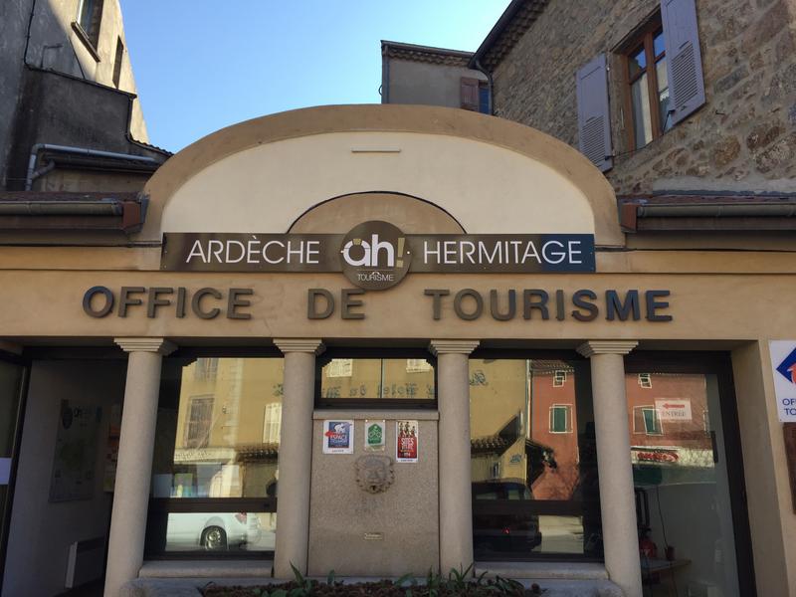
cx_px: 398
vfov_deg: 48.2
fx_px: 667
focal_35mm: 29
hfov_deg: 61.7
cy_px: 298
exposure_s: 1/920
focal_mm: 4.15
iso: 32
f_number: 2.2
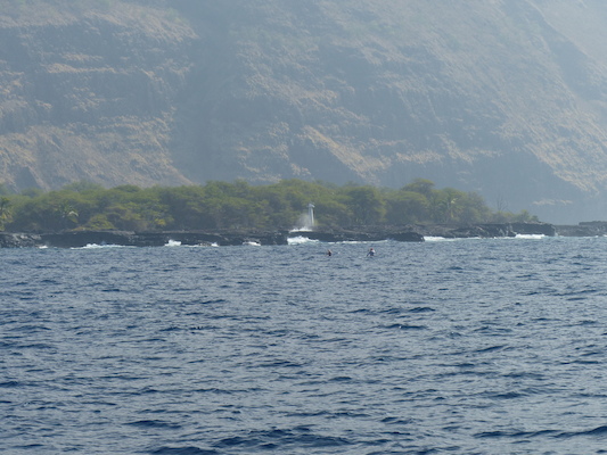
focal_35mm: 189
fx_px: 3315
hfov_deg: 10.5
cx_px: 304
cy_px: 228
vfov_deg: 7.9
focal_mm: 34
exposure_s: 1/500
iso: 100
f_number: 4
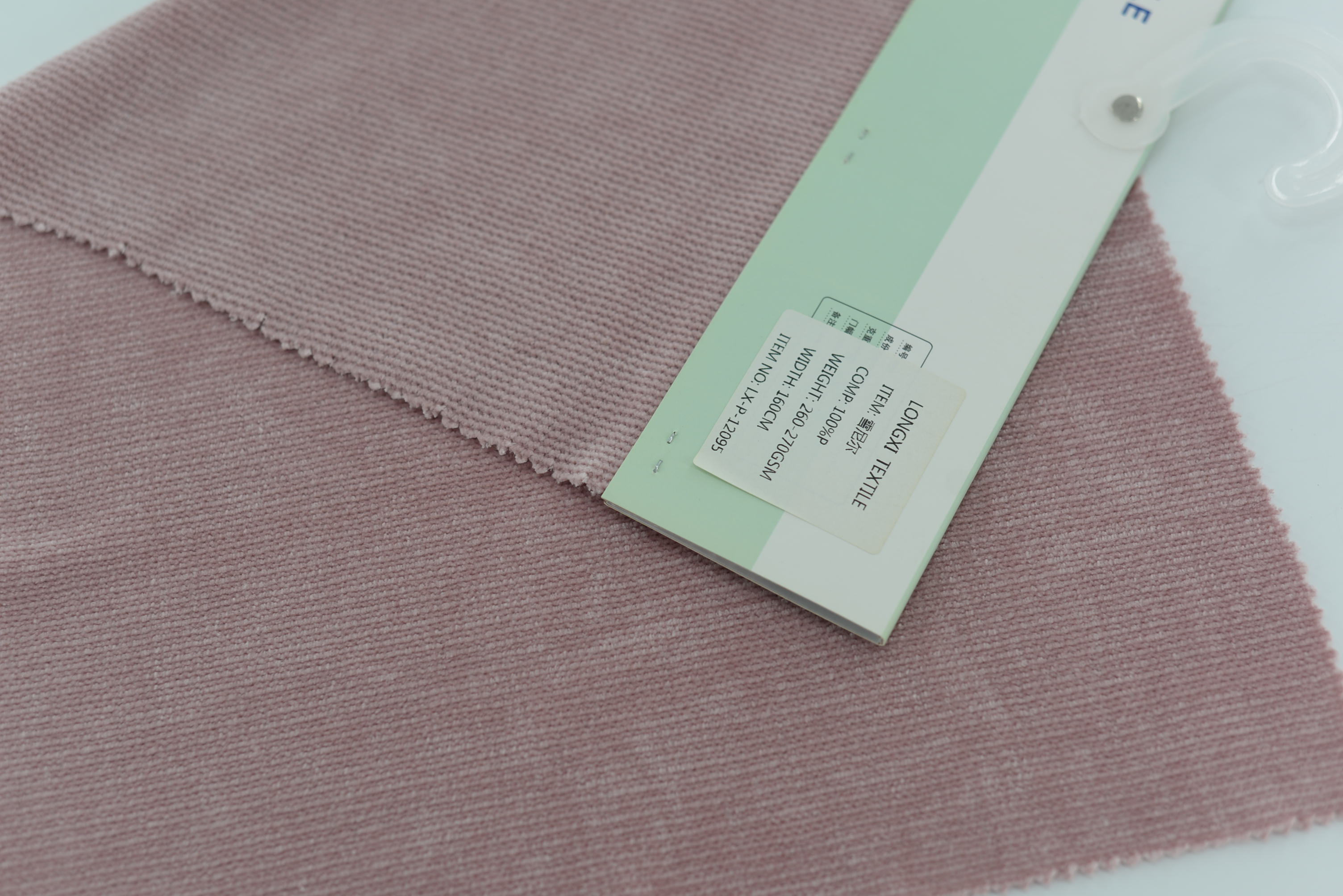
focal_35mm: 50
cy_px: 448
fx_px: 1866
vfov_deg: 27.0
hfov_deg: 39.6
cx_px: 672
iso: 100
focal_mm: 50
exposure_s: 1/250
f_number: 3.5
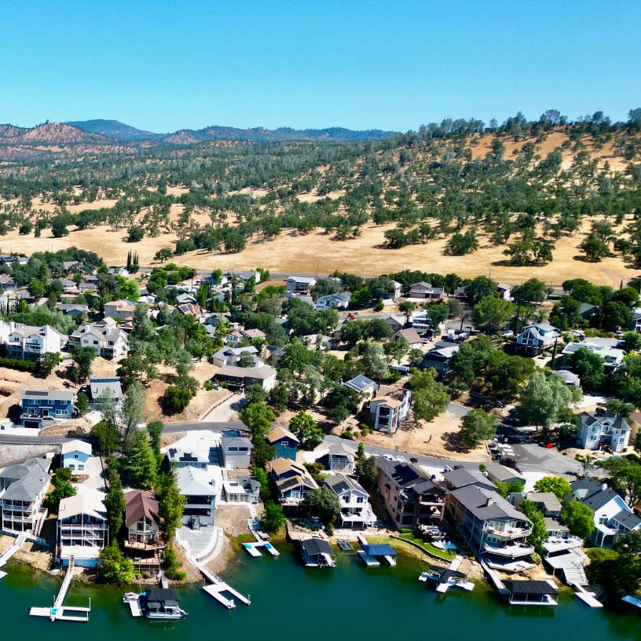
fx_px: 817
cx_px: 62
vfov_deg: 42.3
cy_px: 422
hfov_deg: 39.7
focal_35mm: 39
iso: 150
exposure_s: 1/2500
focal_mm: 6.72
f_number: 1.7
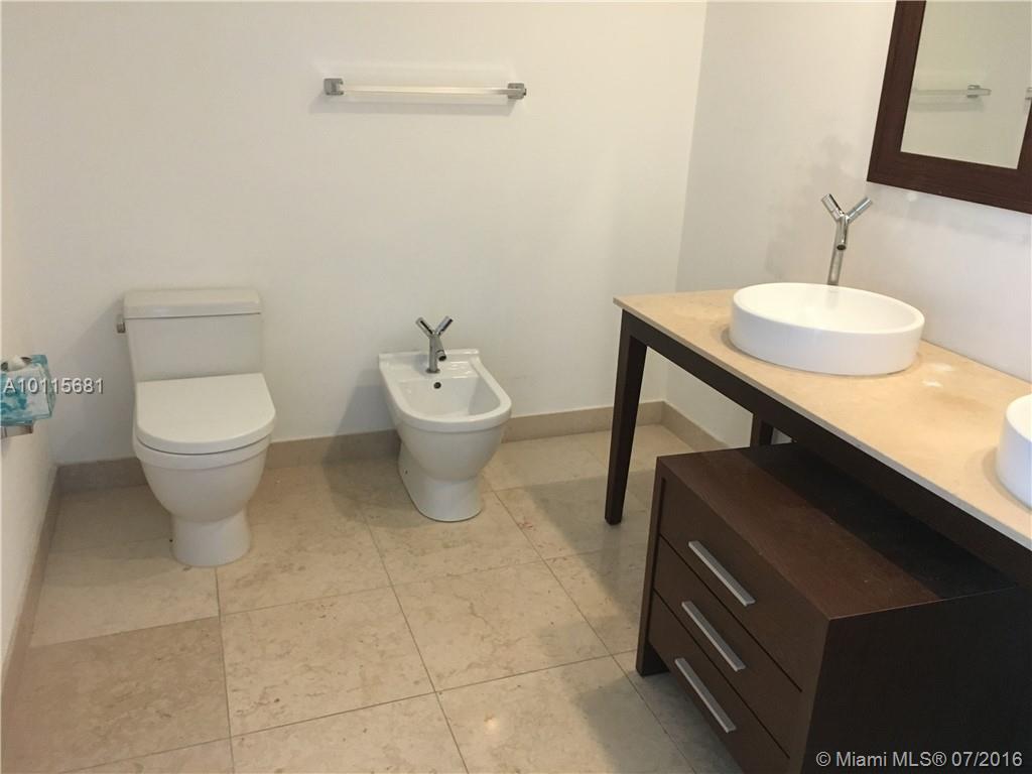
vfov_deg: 48.2
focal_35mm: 29
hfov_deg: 61.7
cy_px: 387
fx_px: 865
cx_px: 516
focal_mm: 4.15
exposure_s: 1/20
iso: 200
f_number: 2.2
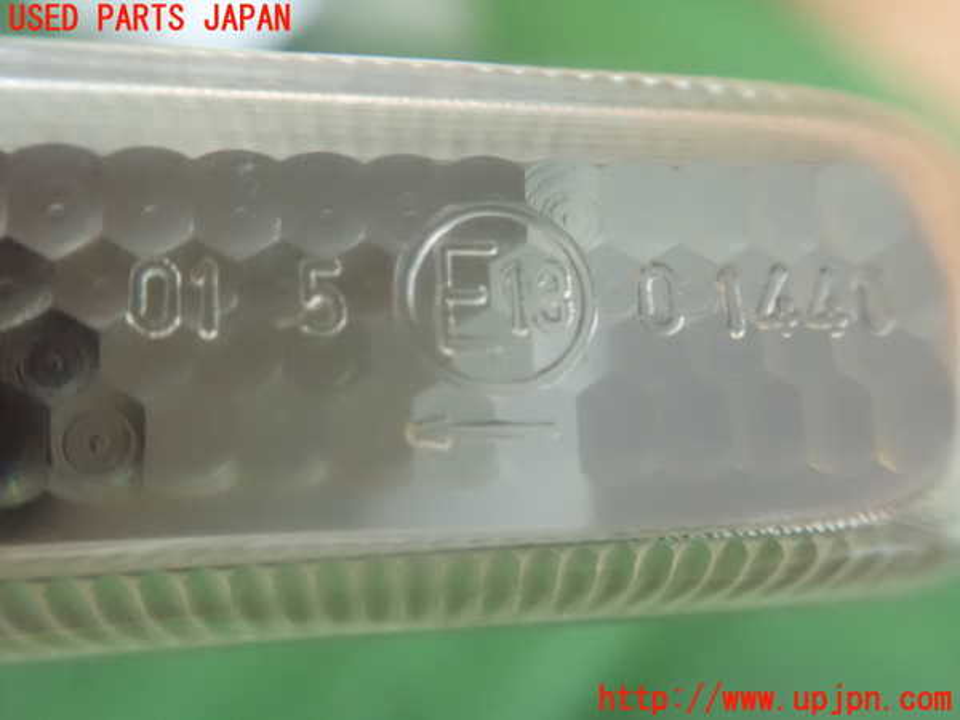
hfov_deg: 60.0
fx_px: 832
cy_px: 360
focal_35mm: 30
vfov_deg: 46.8
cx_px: 480
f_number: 2.3
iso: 1600
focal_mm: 5.5
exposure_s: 1/30
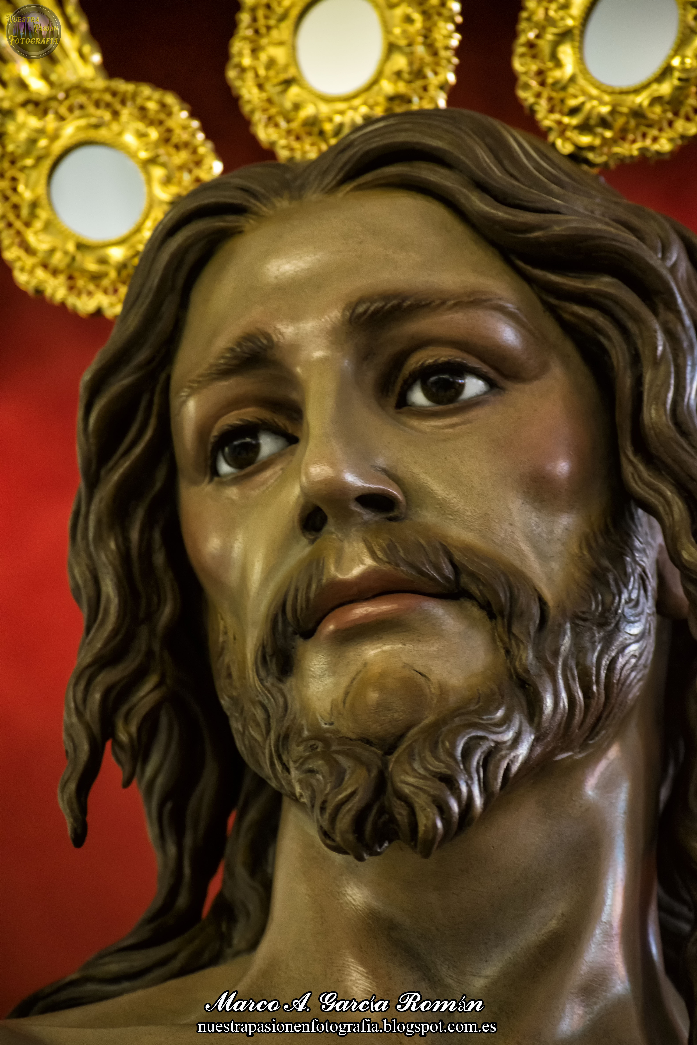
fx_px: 1394
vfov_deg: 41.1
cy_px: 522
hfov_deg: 28.1
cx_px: 348
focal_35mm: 48
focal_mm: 32
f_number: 2.8
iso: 800
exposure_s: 1/10
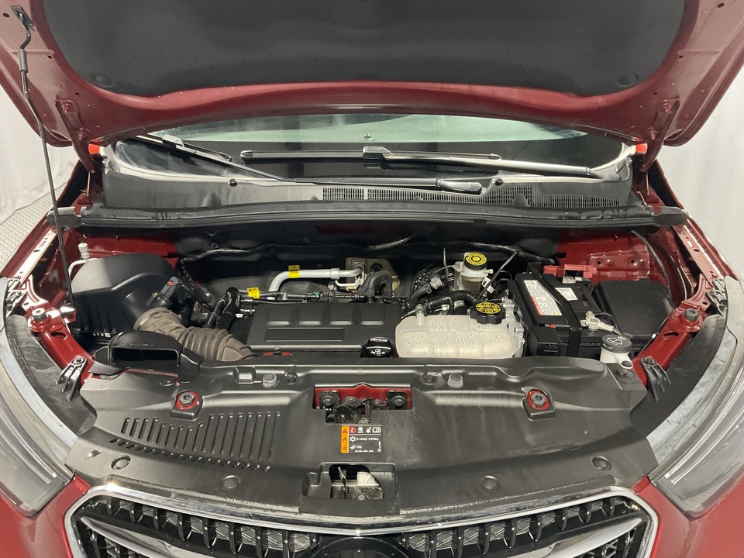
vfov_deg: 48.2
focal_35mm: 29
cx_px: 372
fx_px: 623
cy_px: 279
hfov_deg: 61.7
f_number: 1.8
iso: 250
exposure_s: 1/60
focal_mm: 3
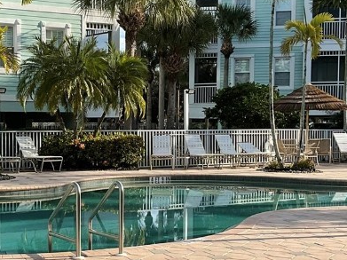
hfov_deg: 25.2
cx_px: 70
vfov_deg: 19.3
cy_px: 161
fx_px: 762
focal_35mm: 76
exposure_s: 1/1168
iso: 16
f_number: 1.8
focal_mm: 3
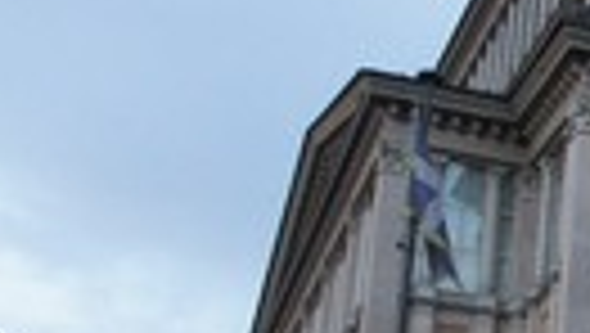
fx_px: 1550
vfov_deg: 12.0
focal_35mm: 99
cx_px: 959
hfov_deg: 18.3
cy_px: 400
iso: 1600
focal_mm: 18
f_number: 3.5
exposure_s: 1/200
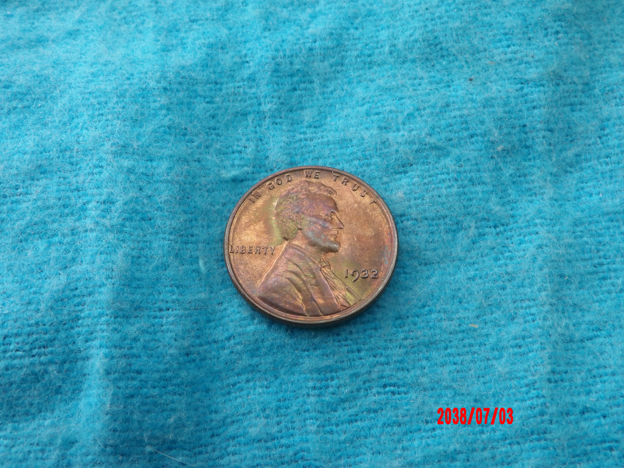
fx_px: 757
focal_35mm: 42
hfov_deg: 44.8
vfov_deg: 34.3
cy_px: 234
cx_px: 312
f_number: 4.9
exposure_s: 1/30
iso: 186
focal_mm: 7.6
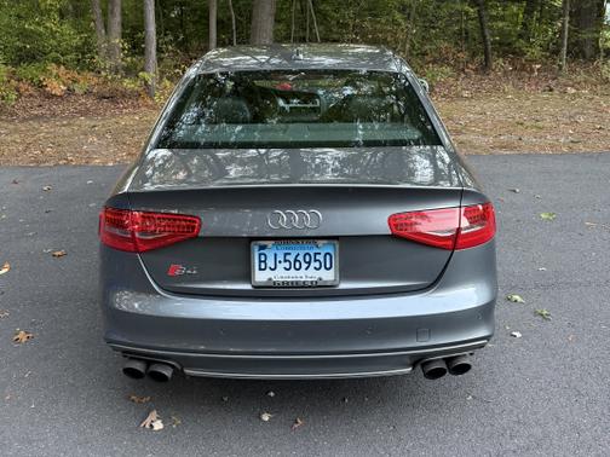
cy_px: 228
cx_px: 305
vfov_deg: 56.8
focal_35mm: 24
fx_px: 423
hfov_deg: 71.6
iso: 400
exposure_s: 1/60
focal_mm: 6.76
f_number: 1.78
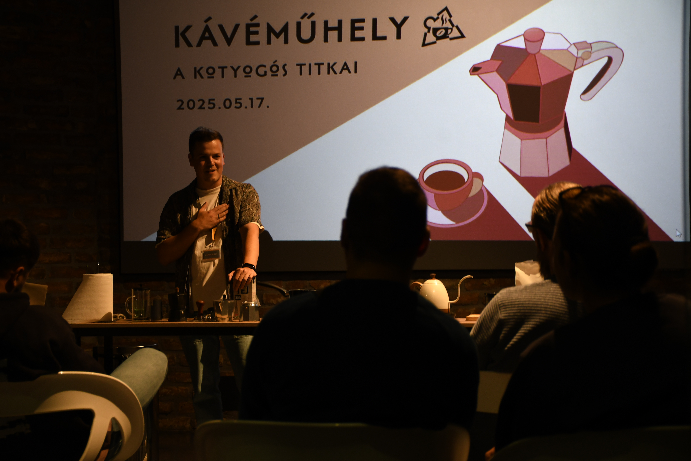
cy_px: 230
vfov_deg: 18.2
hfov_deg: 27.0
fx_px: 1439
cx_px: 346
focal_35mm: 75
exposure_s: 1/60
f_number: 4.8
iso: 640
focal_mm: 50
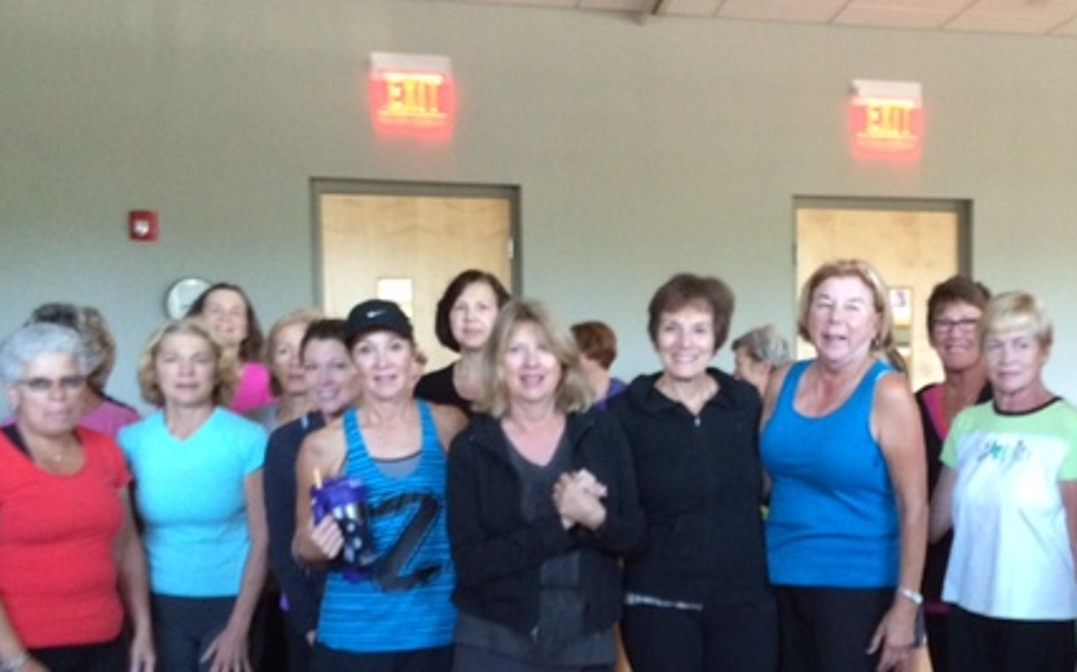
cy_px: 453
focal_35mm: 46
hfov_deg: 42.5
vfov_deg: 27.8
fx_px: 1349
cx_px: 767
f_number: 2.2
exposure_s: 1/24
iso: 320
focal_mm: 4.15
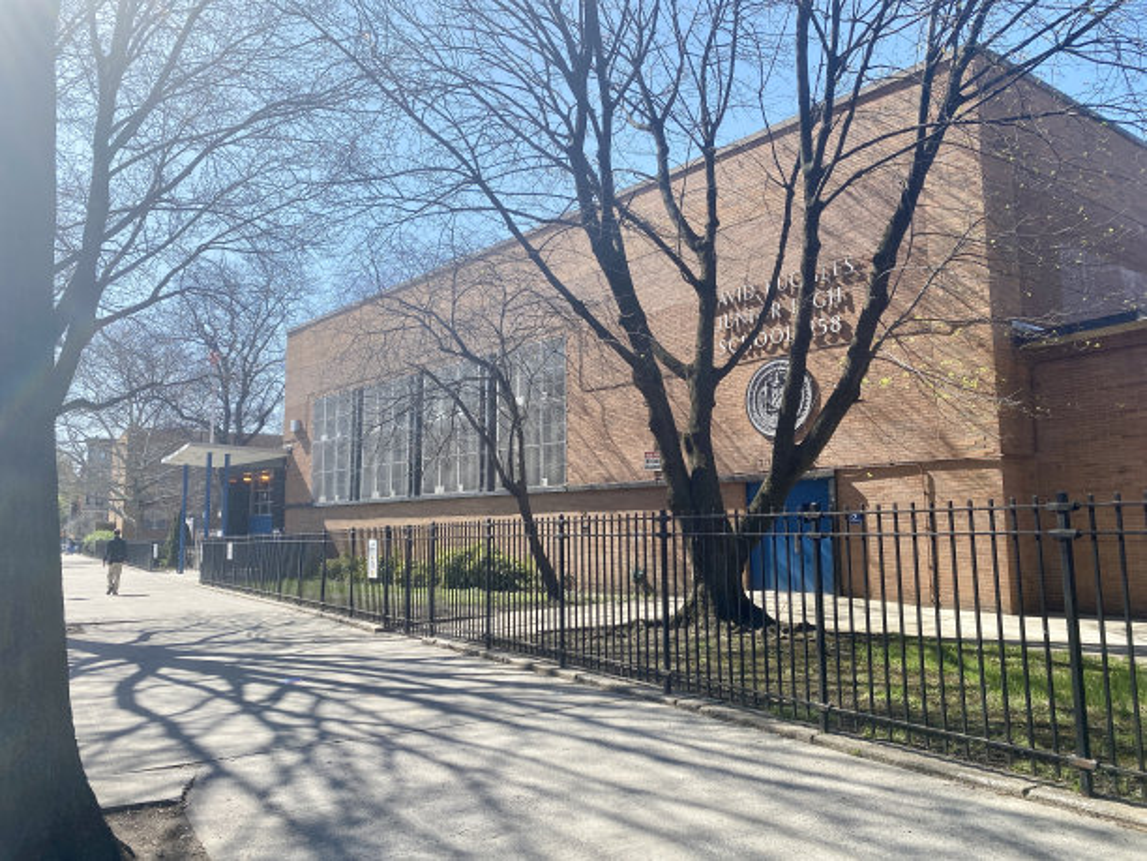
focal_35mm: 26
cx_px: 574
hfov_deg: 67.3
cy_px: 430
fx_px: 862
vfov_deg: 53.1
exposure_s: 1/1927
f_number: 1.8
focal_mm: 4.25
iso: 32
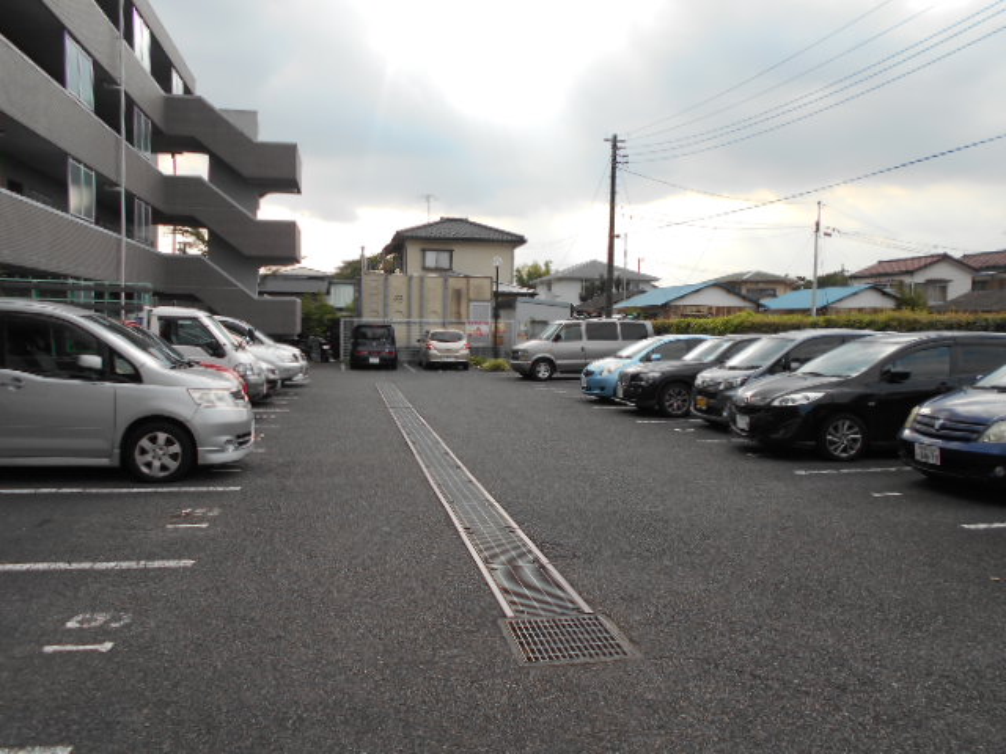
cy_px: 377
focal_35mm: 26
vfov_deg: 53.1
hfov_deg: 67.3
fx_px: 756
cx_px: 503
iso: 80
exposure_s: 1/400
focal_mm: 4.6
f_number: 3.2
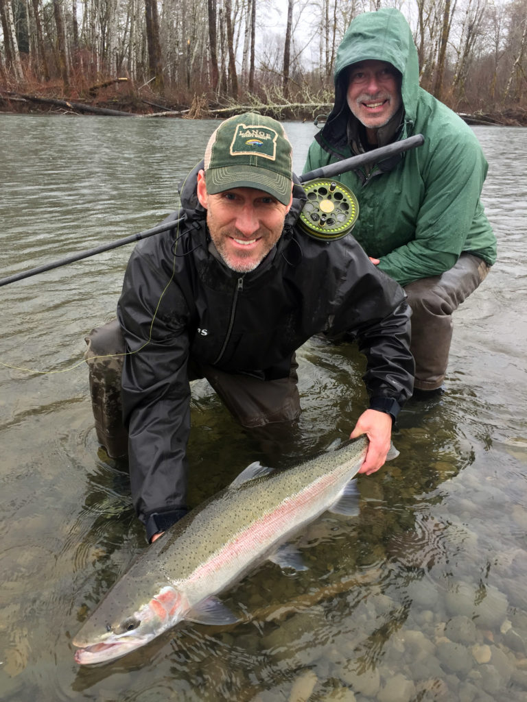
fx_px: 589
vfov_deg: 61.7
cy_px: 351
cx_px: 264
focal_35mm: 29
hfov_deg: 48.2
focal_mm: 4.15
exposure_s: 1/120
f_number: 2.2
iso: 50
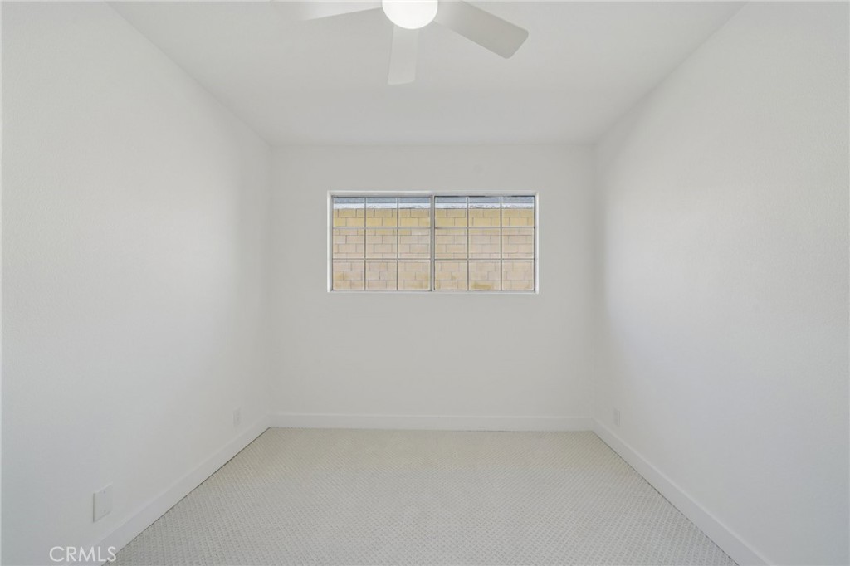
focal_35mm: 13
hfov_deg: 108.3
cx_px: 425
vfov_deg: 85.4
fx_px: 307
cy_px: 283
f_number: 8
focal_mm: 13
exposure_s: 1/80
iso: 100
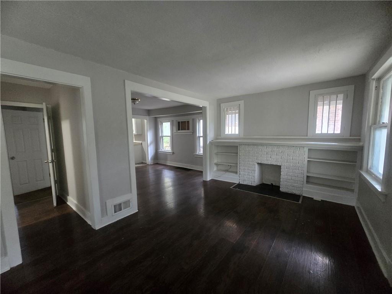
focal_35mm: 13
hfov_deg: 106.2
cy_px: 147
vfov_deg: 89.9
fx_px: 147
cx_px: 196
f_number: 2.2
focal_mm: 2.2
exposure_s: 1/60
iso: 1250
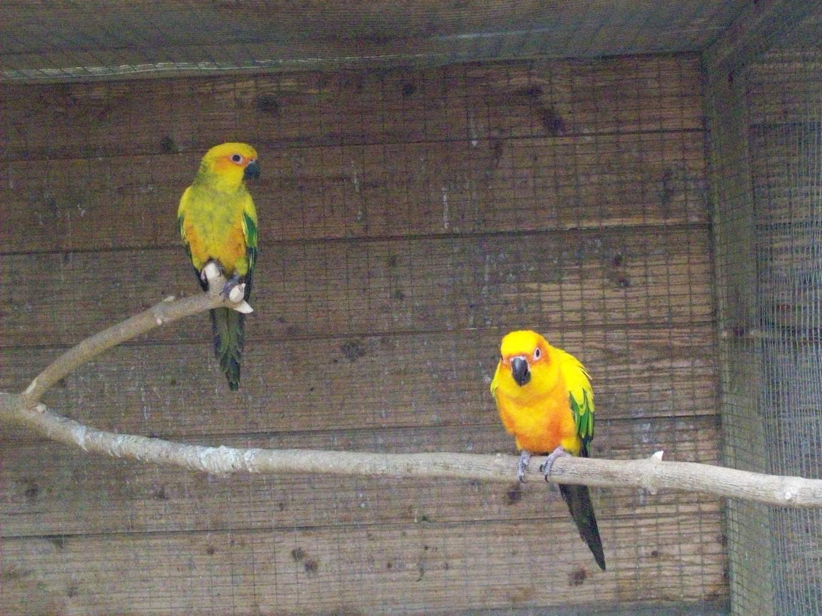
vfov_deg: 21.0
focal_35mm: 70
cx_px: 411
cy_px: 308
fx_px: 1662
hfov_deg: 27.8
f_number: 3.8
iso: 800
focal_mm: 11.6
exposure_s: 1/39.7
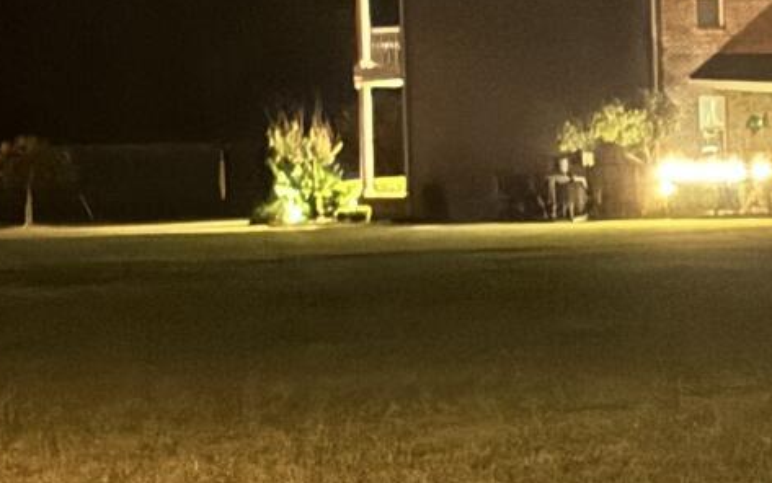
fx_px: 4525
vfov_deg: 6.1
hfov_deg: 9.5
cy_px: 490
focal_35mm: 215
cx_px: 1069
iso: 2000
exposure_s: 1/2
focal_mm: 6.76
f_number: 1.78
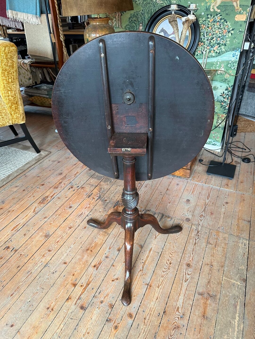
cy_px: 170
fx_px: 236
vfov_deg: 71.6
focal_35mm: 24
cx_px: 128
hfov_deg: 56.8
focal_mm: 6.86
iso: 320
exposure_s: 1/50
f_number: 1.78
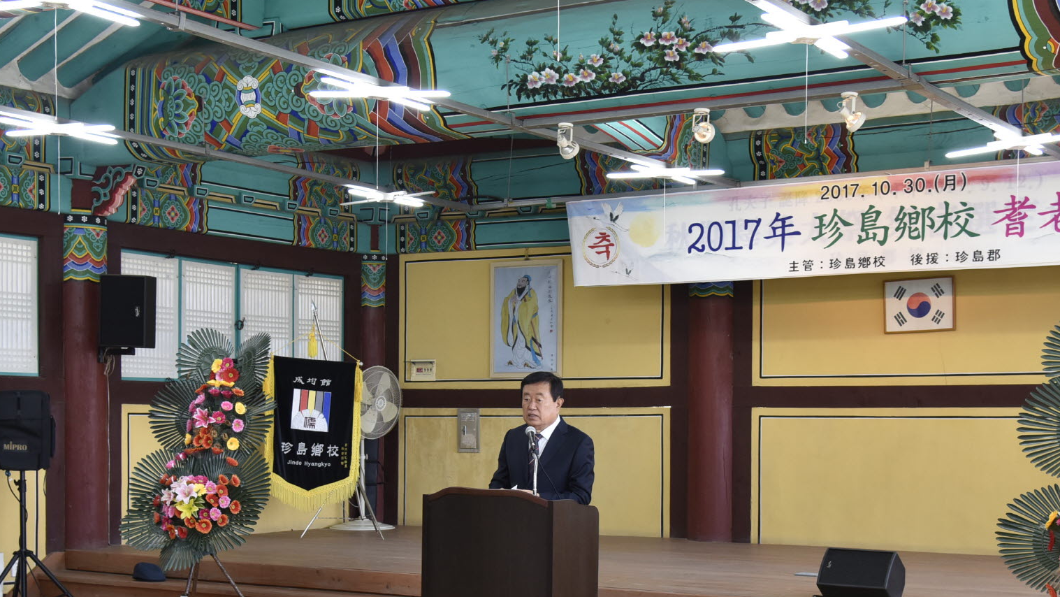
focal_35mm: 58
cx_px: 528
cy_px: 437
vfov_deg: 20.6
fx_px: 1631
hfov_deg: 36.0
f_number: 4.5
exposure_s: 1/125
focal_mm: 35
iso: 800
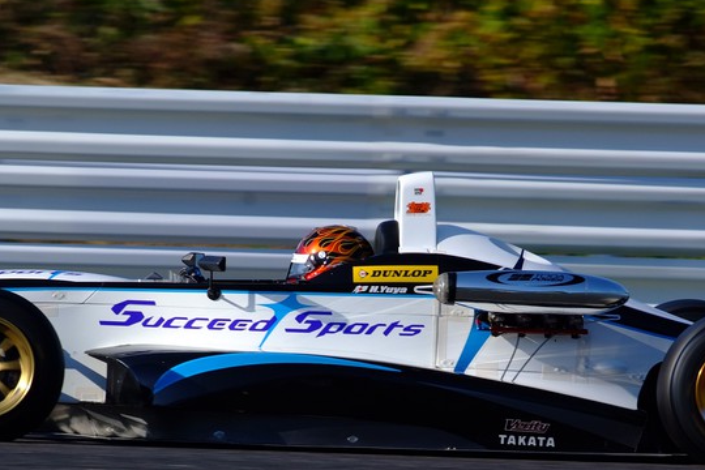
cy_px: 275
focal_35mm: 600
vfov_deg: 2.3
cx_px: 364
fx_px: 11749
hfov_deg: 3.4
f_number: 8
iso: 200
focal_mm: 300
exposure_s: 1/500
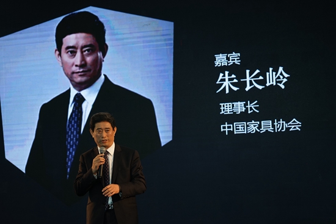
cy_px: 112
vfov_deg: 11.7
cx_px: 168
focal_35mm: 117
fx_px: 1092
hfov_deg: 17.5
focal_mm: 117
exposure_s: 1/100
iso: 800
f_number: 4
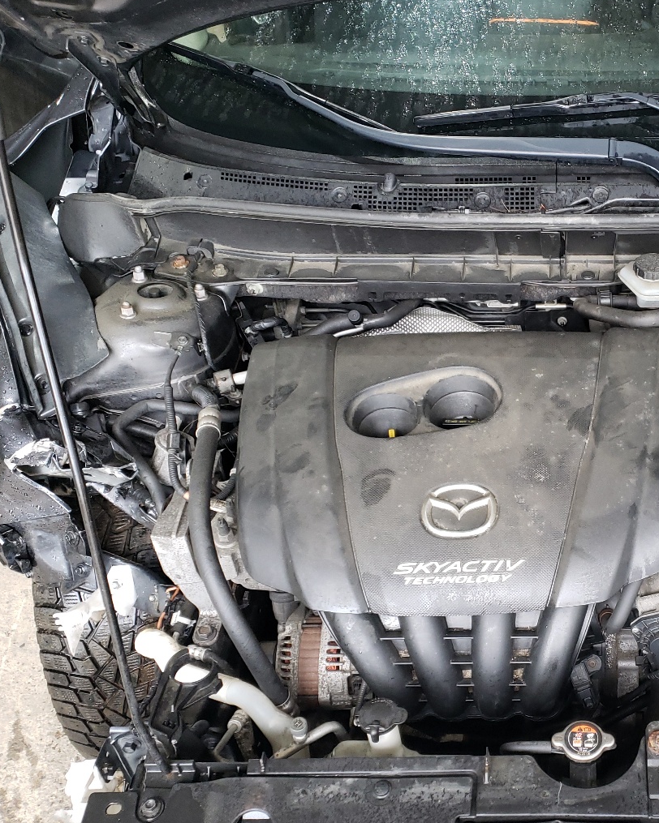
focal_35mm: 40
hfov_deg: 35.4
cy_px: 468
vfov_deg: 45.7
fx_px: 975
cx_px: 577
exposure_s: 1/60.2
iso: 119
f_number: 1.5
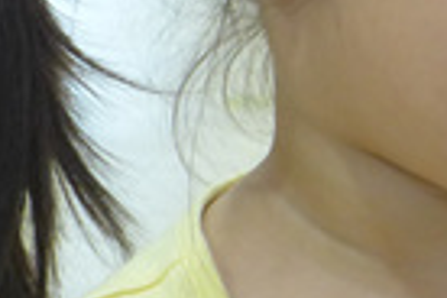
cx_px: 476
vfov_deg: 7.0
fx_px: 2396
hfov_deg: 10.5
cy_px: -107
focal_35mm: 193
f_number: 1.7
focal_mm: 7.9
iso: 500
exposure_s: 1/320
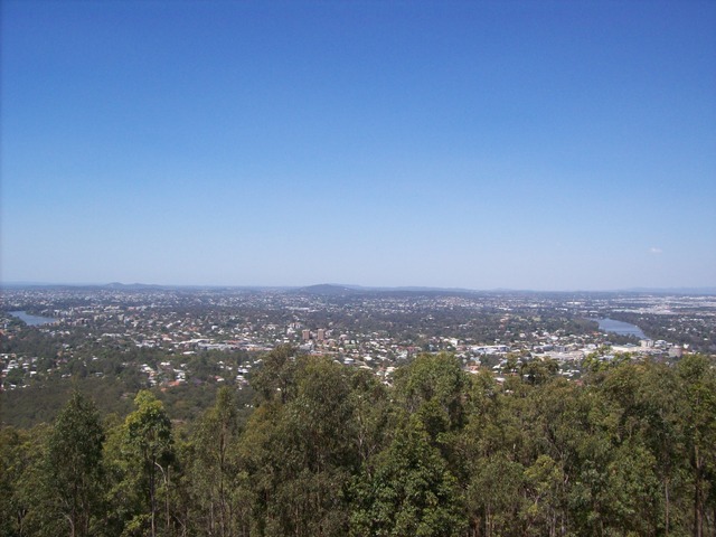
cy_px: 268
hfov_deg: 51.4
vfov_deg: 39.7
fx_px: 745
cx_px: 358
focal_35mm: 36
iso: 80
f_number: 4.8
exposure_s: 1/621
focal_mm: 6
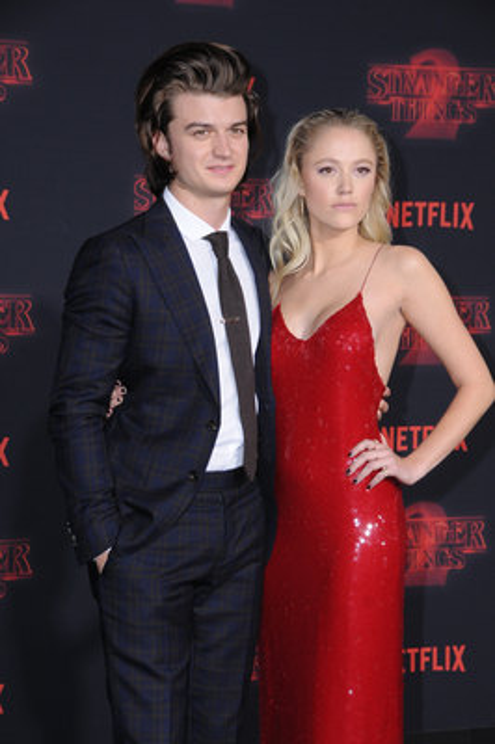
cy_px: 372
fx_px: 1921
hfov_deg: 14.7
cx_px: 248
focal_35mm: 93
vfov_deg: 21.9
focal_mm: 62
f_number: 8
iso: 640
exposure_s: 1/200
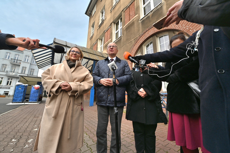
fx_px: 89
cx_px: 115
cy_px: 76
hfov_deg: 104.3
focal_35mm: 14
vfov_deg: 81.2
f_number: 6.3
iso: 100
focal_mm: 14
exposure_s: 1/161
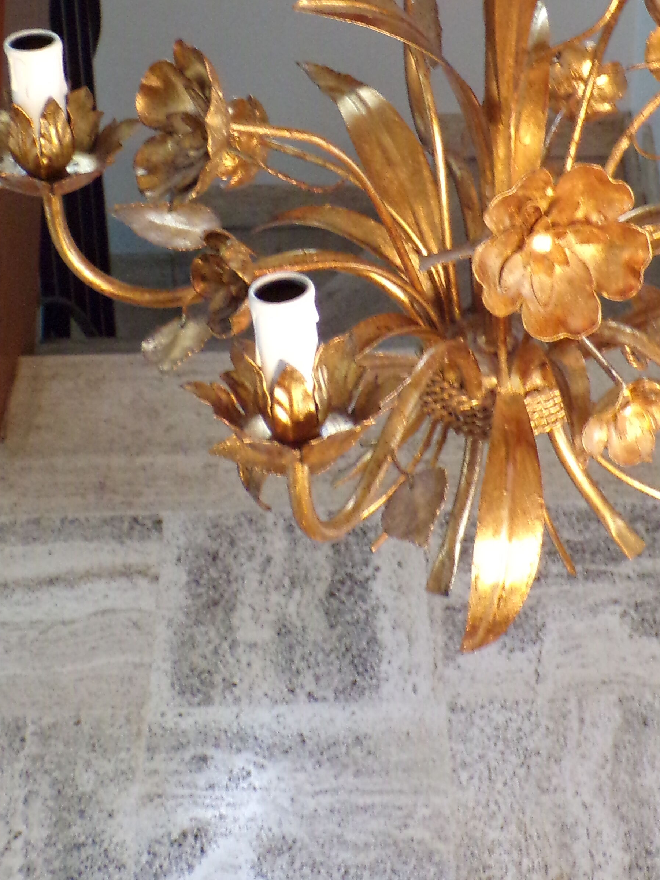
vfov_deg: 20.4
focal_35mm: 94
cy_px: 53
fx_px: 2389
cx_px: 470
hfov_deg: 15.7
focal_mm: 8.7
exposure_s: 1/17
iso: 446
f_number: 3.5
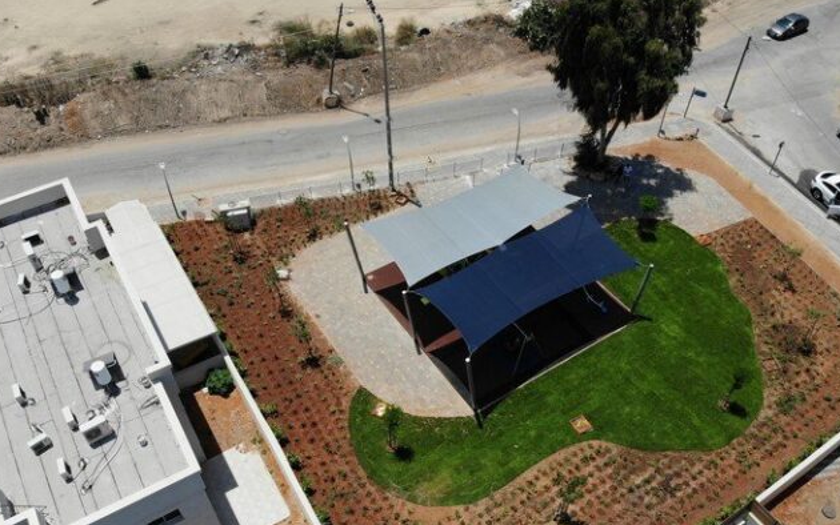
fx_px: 710
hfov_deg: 61.2
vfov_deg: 40.6
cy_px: 293
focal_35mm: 31
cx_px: 431
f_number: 2.8
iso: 101
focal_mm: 4.5
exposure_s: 1/1676
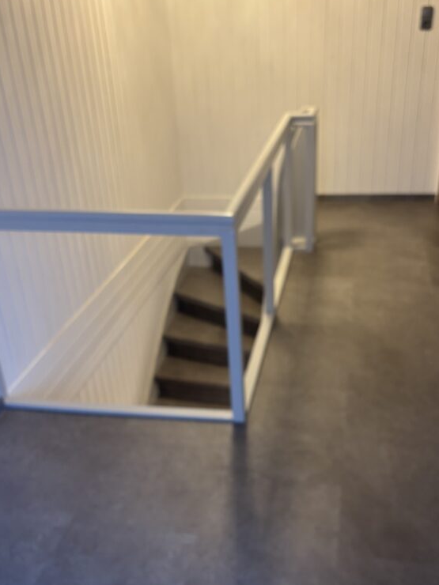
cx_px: 251
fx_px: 609
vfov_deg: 51.1
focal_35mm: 36
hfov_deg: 39.6
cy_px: 343
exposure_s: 1/50
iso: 160
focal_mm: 5.96
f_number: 1.6
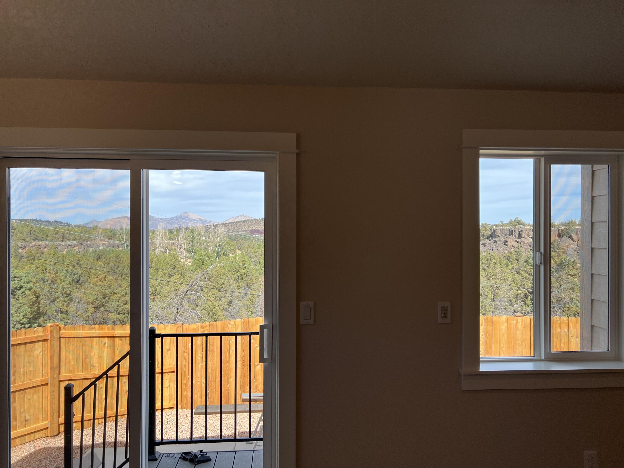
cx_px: 312
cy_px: 234
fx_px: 469
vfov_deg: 53.1
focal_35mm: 26
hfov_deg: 67.3
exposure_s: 1/1159
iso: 50
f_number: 1.5
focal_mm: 5.7
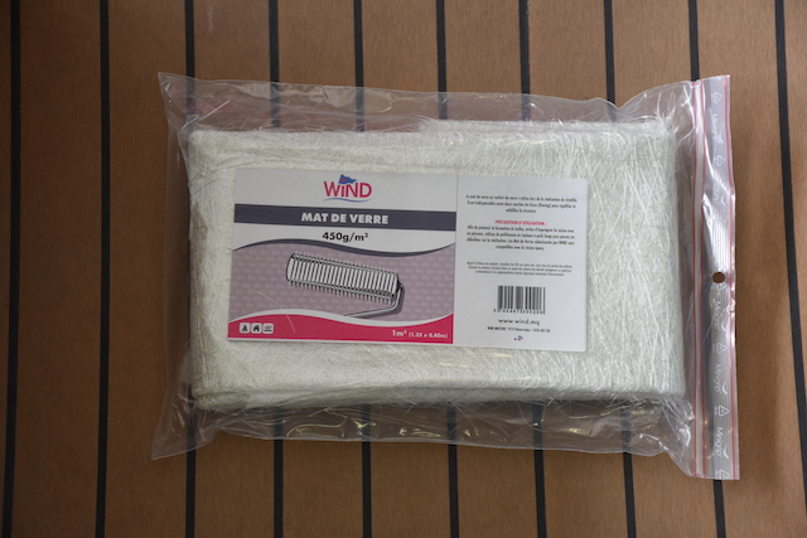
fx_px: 2085
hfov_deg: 21.9
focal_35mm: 93
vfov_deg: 14.7
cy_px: 269
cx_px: 404
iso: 400
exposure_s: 1/80
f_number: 5
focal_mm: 62
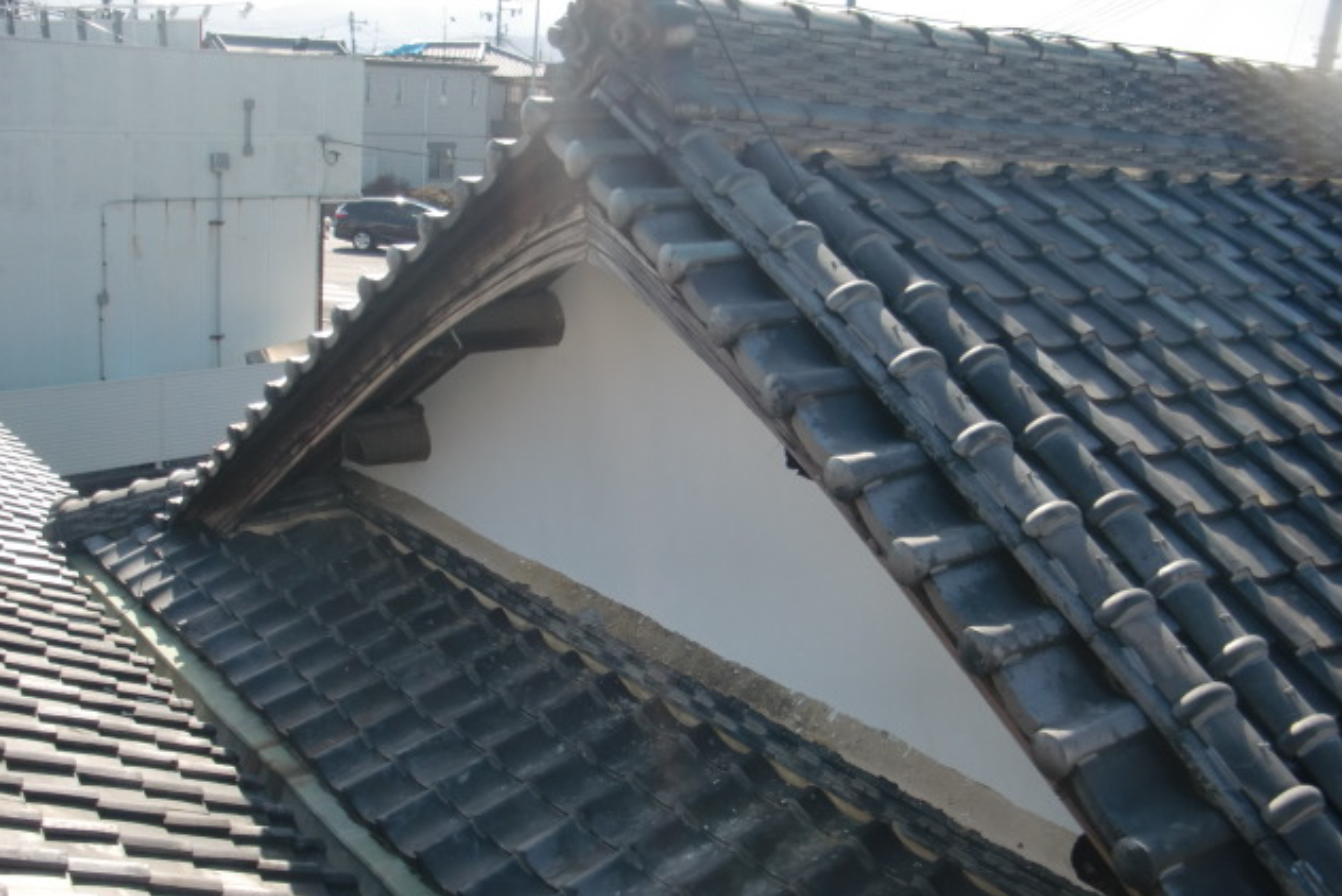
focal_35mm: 40
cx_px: 671
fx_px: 1492
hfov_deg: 48.4
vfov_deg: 33.4
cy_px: 503
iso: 64
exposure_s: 1/320
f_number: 3.9
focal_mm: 6.66
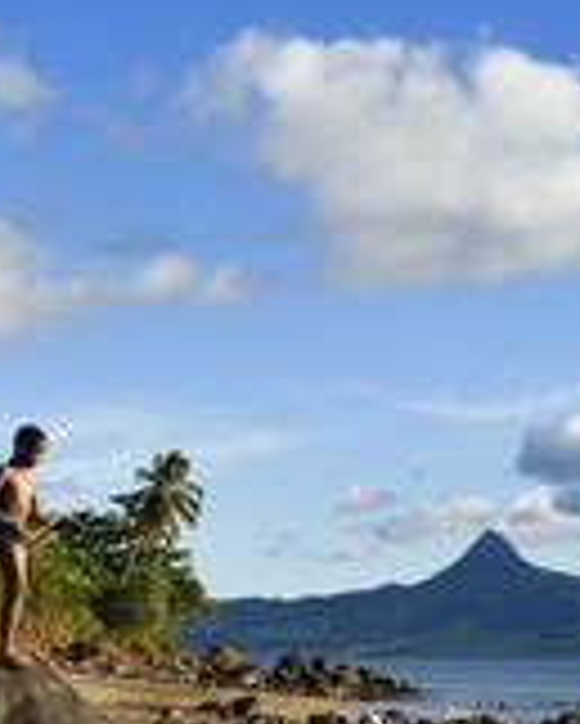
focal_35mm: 103
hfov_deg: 14.9
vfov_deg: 18.5
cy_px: 504
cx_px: 369
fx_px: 2208
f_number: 13
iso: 200
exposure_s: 1/250
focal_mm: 42
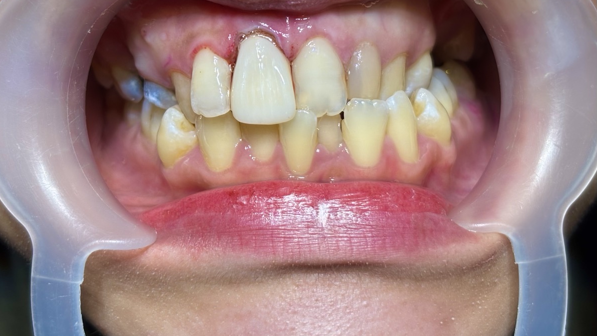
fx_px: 902
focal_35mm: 57
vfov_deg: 21.0
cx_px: 297
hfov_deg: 36.6
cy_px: 115
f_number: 1.6
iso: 32
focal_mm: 5.96
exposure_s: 1/626
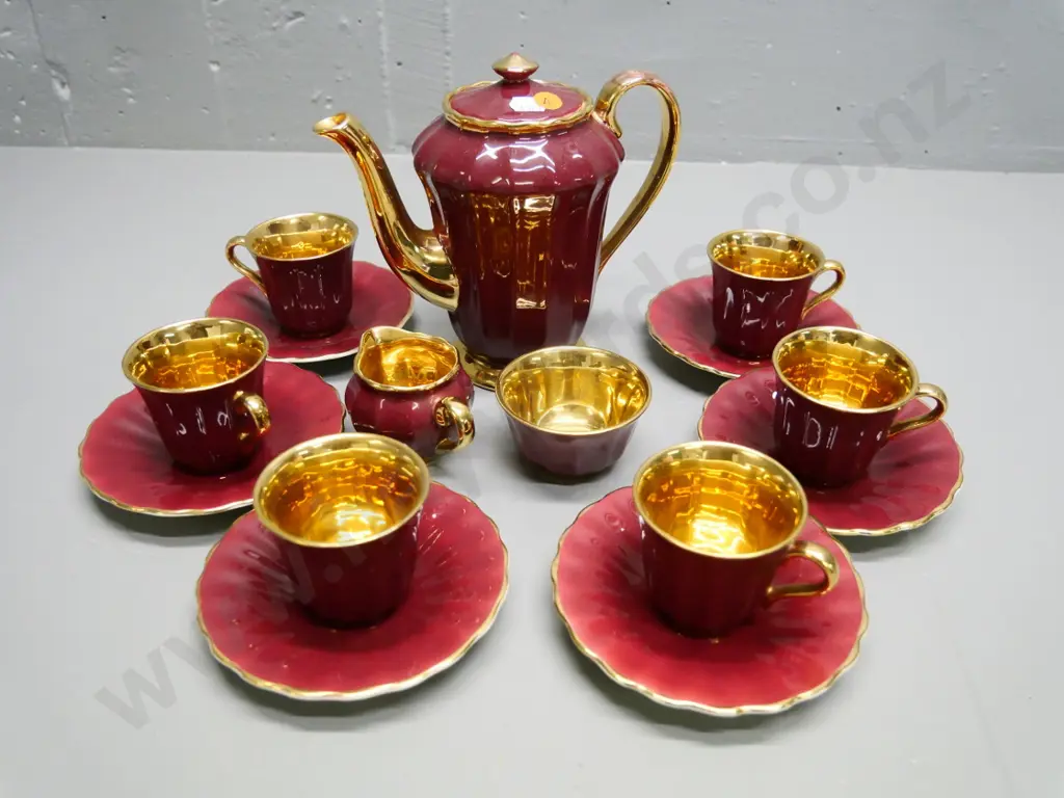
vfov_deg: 49.7
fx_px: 861
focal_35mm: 28
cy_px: 399
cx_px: 532
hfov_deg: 63.4
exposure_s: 1/200
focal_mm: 14
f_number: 3.6
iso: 3200
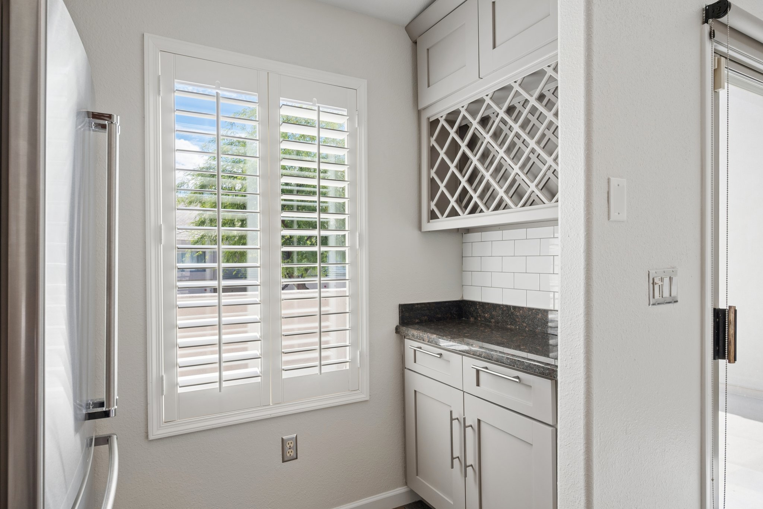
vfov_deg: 60.7
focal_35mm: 20
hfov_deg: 82.6
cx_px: 382
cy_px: 254
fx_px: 434
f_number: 8
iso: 320
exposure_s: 1/320
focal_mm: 20.5
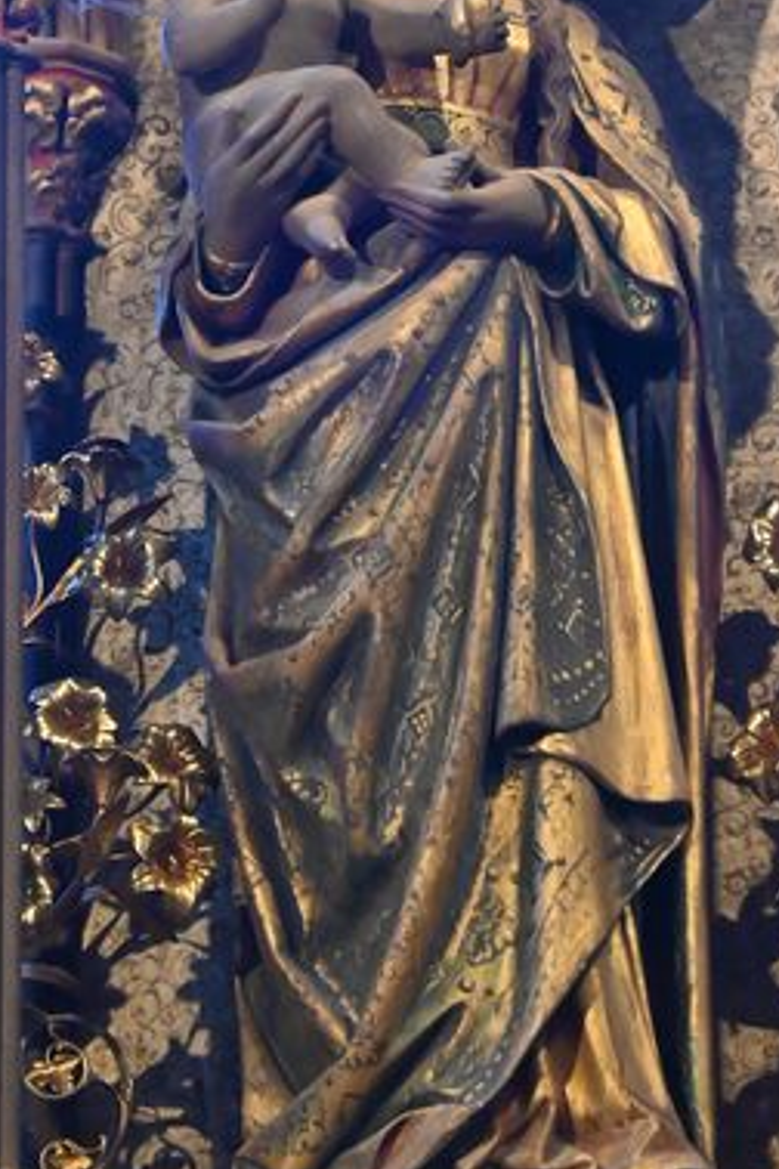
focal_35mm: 213
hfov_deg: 6.4
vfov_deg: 9.6
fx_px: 6913
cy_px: 309
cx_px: 380
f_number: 6.3
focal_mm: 115
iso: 12800
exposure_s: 1/125
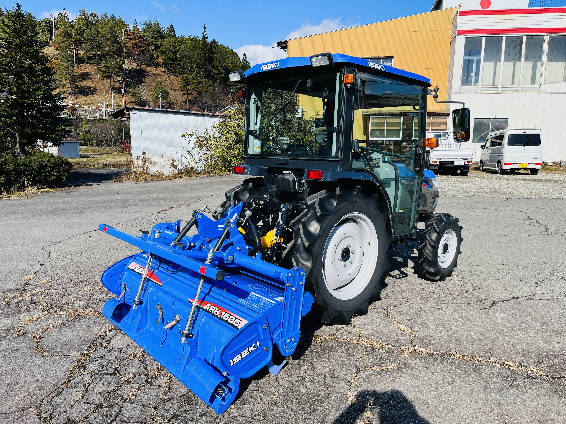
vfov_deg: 53.1
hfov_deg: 67.3
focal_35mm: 26
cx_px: 283
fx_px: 425
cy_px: 212
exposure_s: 1/2571
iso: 50
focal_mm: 5.1
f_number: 1.6
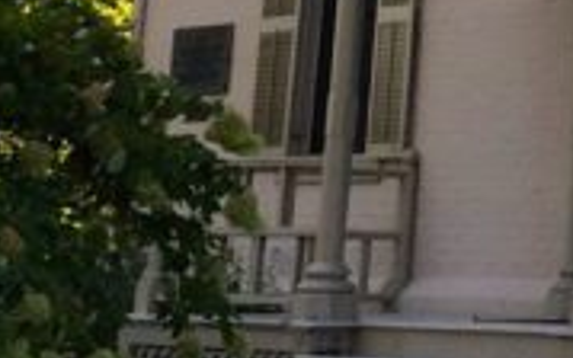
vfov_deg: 7.0
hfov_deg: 11.2
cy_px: -556
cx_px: 992
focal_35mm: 176
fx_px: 2749
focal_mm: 4.15
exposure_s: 1/176
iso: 32
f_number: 2.2
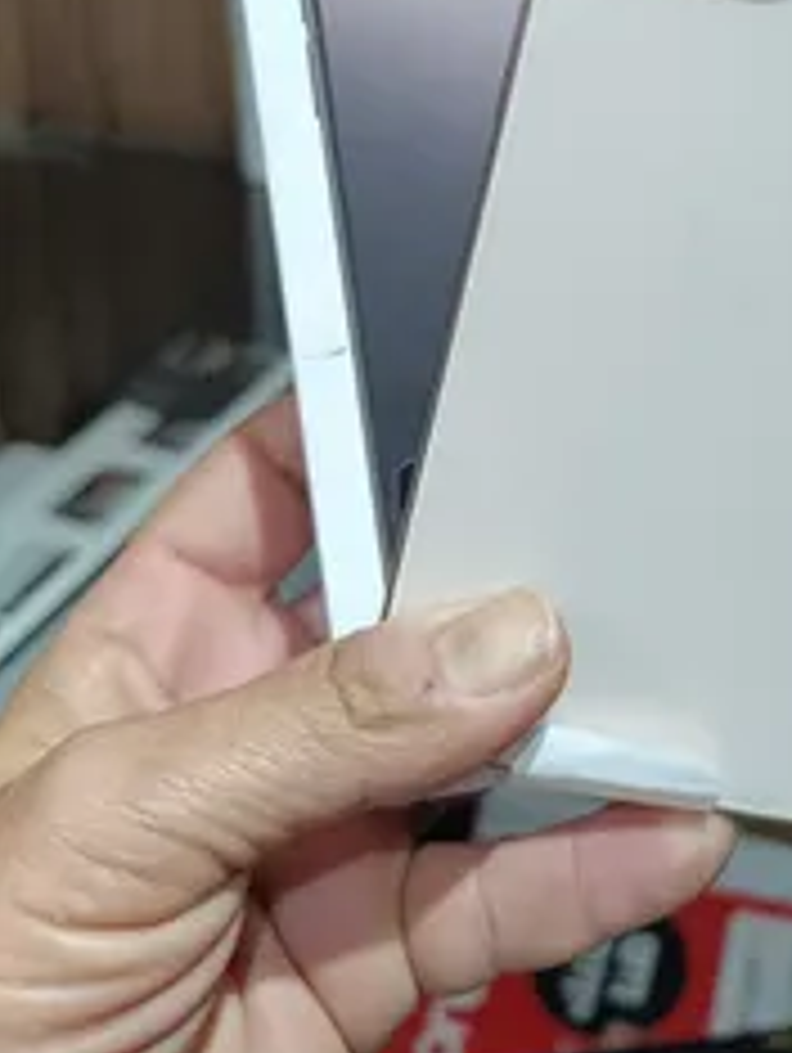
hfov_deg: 33.8
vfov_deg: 43.2
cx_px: 670
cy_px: 184
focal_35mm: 41
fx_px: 1248
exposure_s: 1/100
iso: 623
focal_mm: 6.14
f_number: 1.65
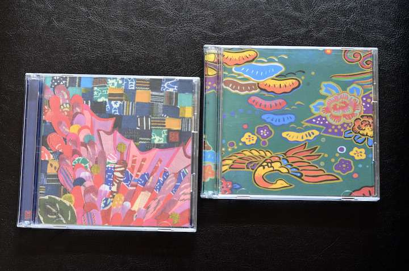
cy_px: 136
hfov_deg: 27.0
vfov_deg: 18.1
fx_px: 850
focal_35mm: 75
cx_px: 204
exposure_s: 1/200
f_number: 6.3
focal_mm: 50
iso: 1600
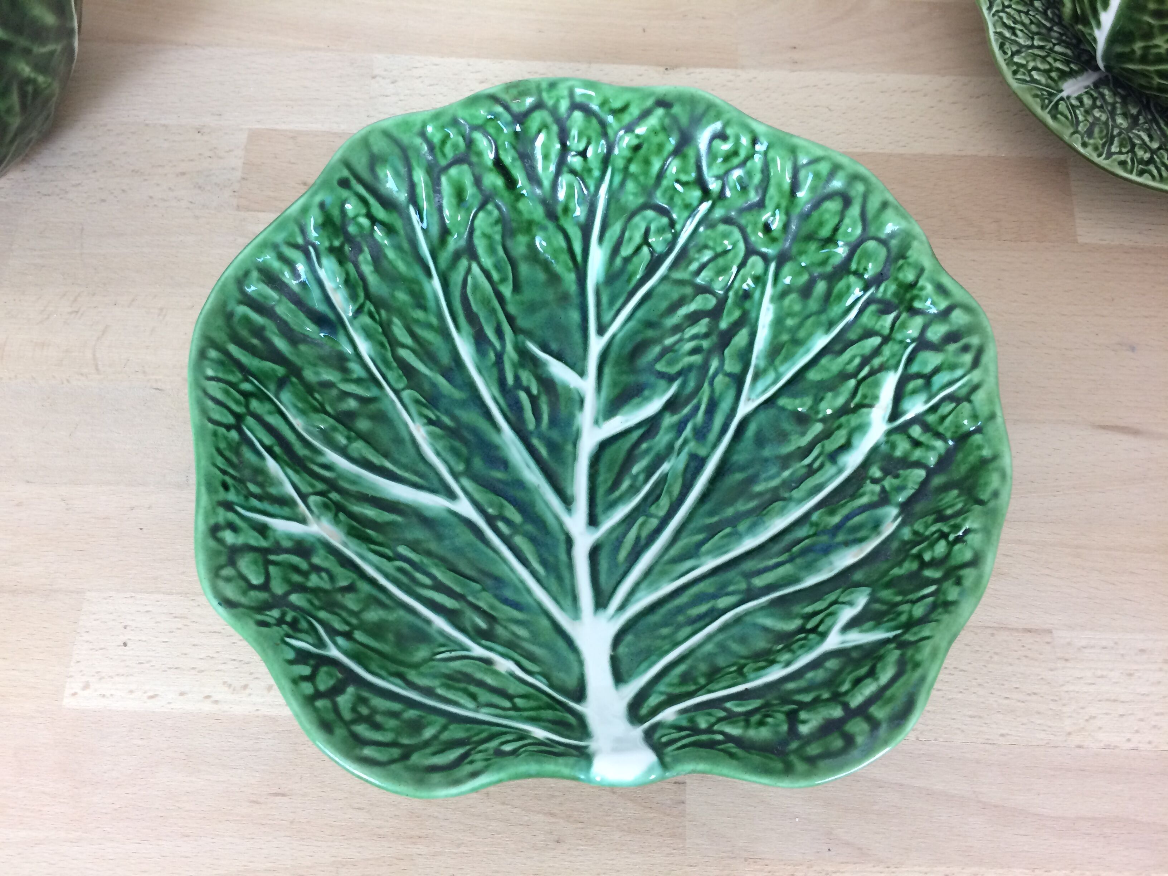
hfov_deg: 61.7
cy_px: 438
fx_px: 979
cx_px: 584
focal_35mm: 29
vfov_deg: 48.2
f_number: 2.2
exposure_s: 1/33
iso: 125
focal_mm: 4.15
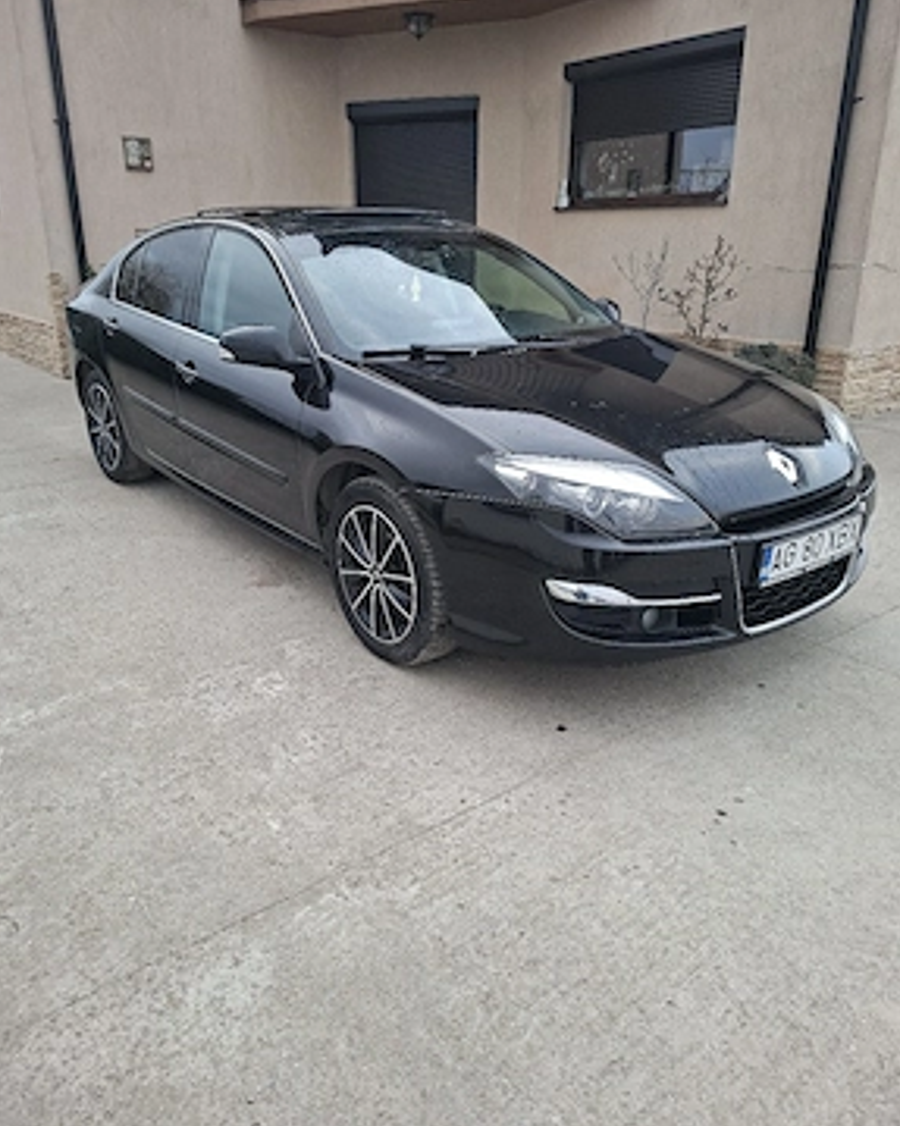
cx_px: 445
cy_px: 561
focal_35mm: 25
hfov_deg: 56.8
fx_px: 833
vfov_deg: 68.1
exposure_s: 1/100
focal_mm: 5.54
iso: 64
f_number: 1.8
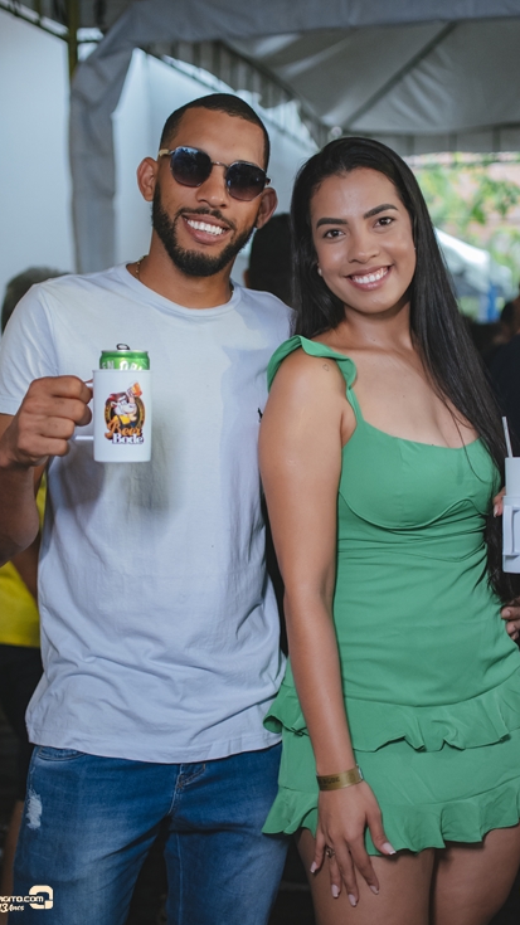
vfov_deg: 37.5
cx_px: 268
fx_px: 1362
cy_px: 459
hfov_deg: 21.6
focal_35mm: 56
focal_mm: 35
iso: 1600
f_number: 2
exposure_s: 1/500
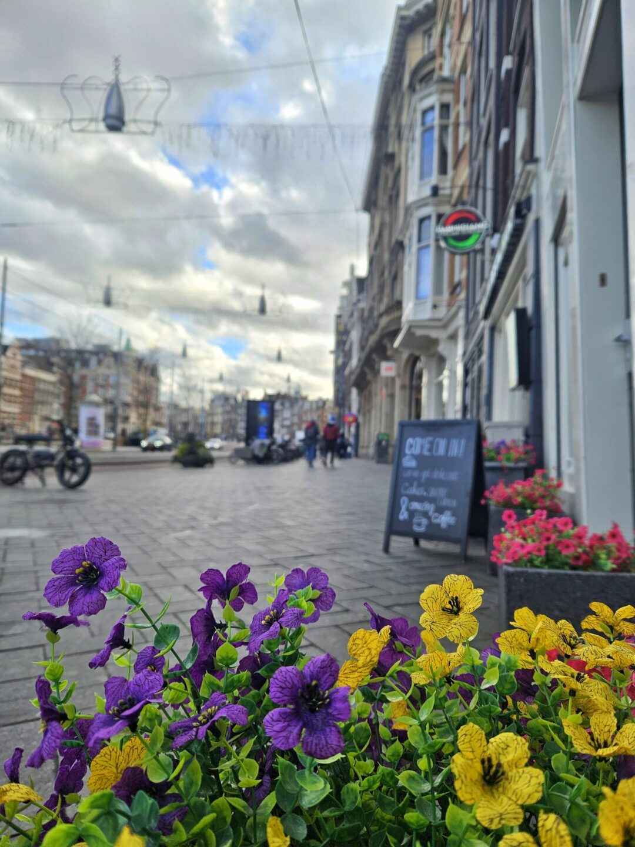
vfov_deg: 73.9
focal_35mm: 23
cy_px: 424
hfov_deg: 58.9
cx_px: 318
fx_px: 563
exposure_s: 1/516
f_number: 1.8
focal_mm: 5.4
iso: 25
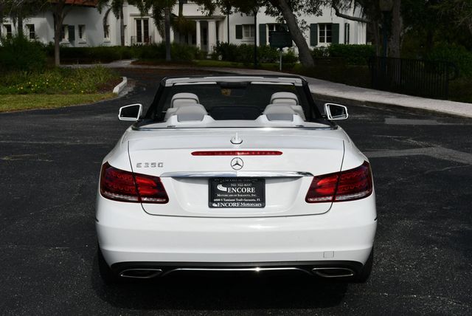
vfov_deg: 21.3
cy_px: 158
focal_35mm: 64
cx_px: 236
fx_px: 840
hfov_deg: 31.4
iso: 100
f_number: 10
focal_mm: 32
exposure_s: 1/400
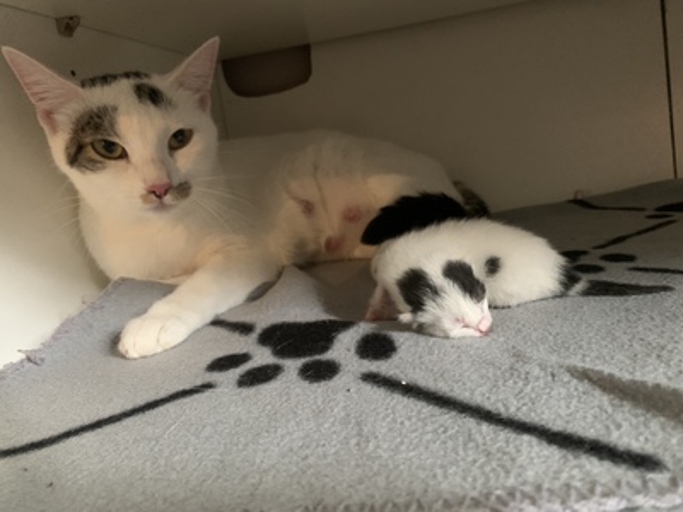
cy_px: 256
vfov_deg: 53.1
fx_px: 513
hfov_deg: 67.3
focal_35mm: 26
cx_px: 342
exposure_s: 1/28
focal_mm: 4.25
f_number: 1.8
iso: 800
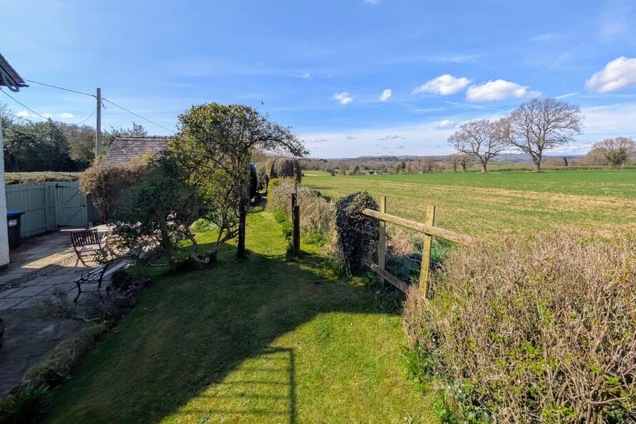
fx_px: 247
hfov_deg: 104.2
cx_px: 331
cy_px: 172
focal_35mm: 14
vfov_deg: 80.3
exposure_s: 1/2801
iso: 53
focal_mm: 2.02
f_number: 1.7
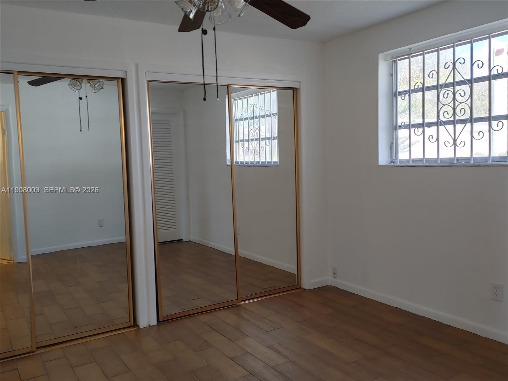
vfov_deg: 45.4
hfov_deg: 58.4
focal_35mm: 31
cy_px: 190
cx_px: 254
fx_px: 455
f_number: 1.8
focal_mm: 5.58
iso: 100
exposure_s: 1/60
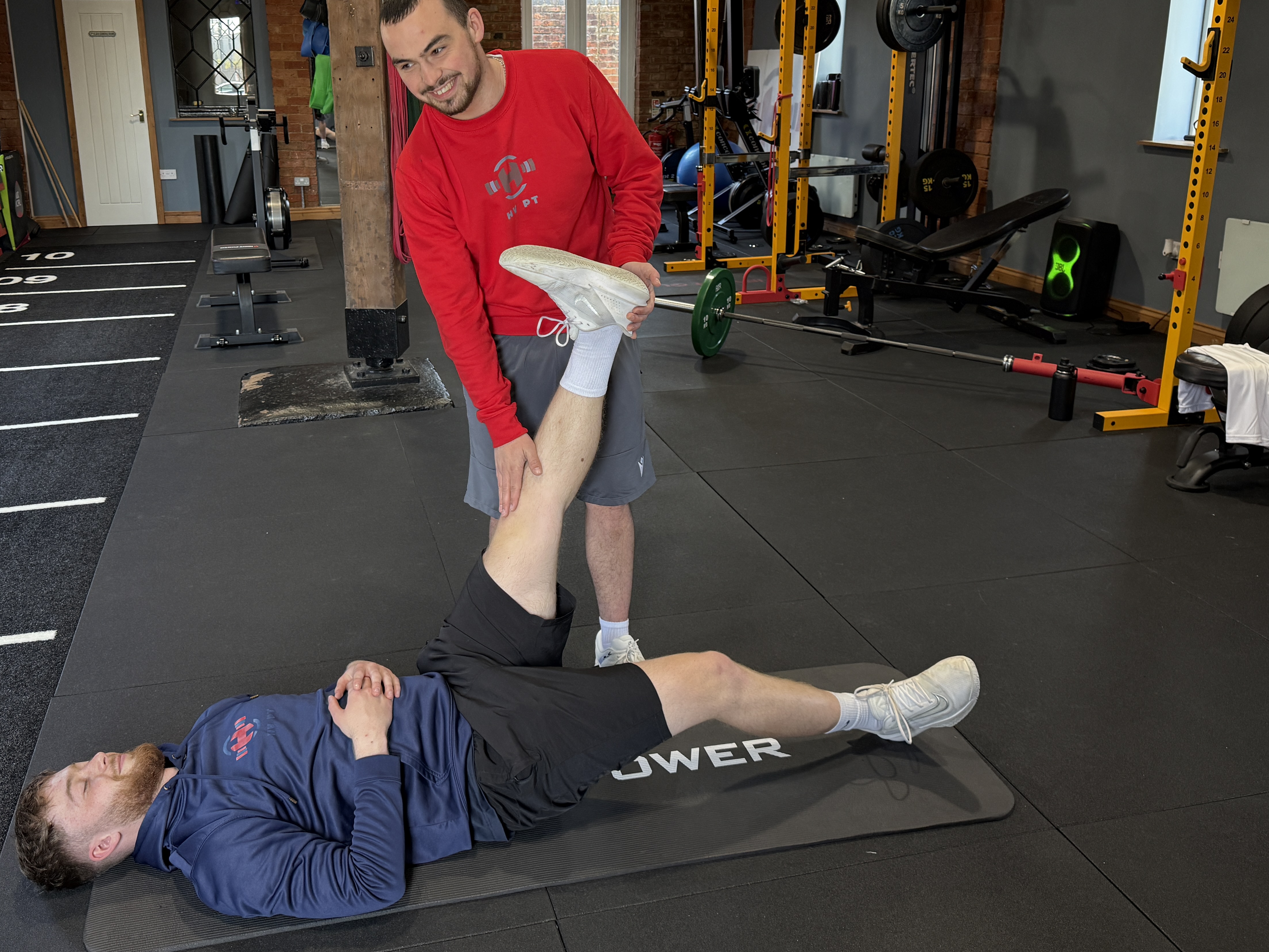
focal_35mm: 31
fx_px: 1137
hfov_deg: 58.1
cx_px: 545
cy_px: 361
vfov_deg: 45.1
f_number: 1.78
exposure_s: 1/120
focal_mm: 6.76
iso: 200
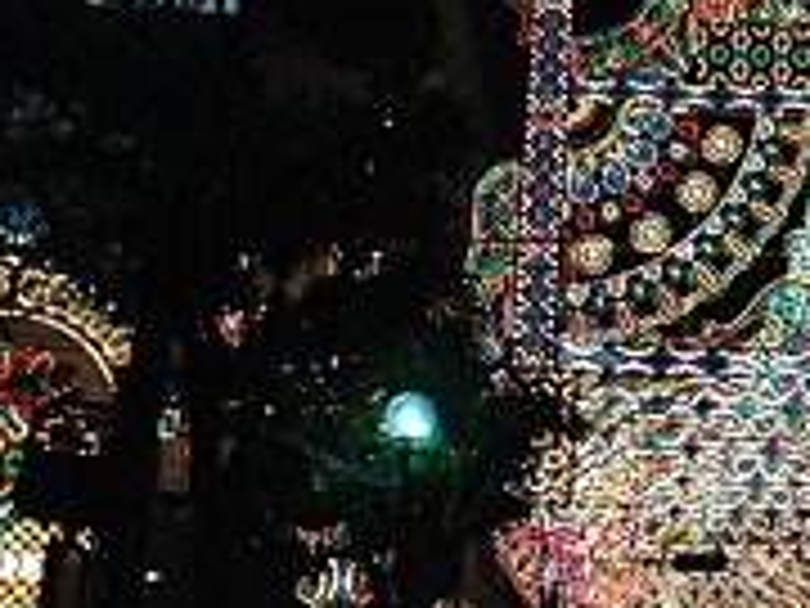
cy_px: 167
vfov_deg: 16.3
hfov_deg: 20.8
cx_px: 864
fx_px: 2106
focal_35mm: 90
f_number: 2.4
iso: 200
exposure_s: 1/144
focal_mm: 4.12
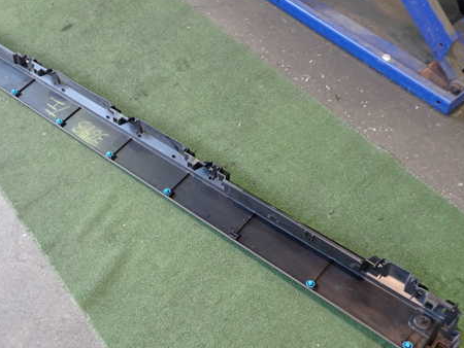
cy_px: 201
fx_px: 536
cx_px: 206
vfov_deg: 35.9
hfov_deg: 46.7
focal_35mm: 40
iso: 250
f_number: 2.3
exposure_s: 1/30
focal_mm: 5.4
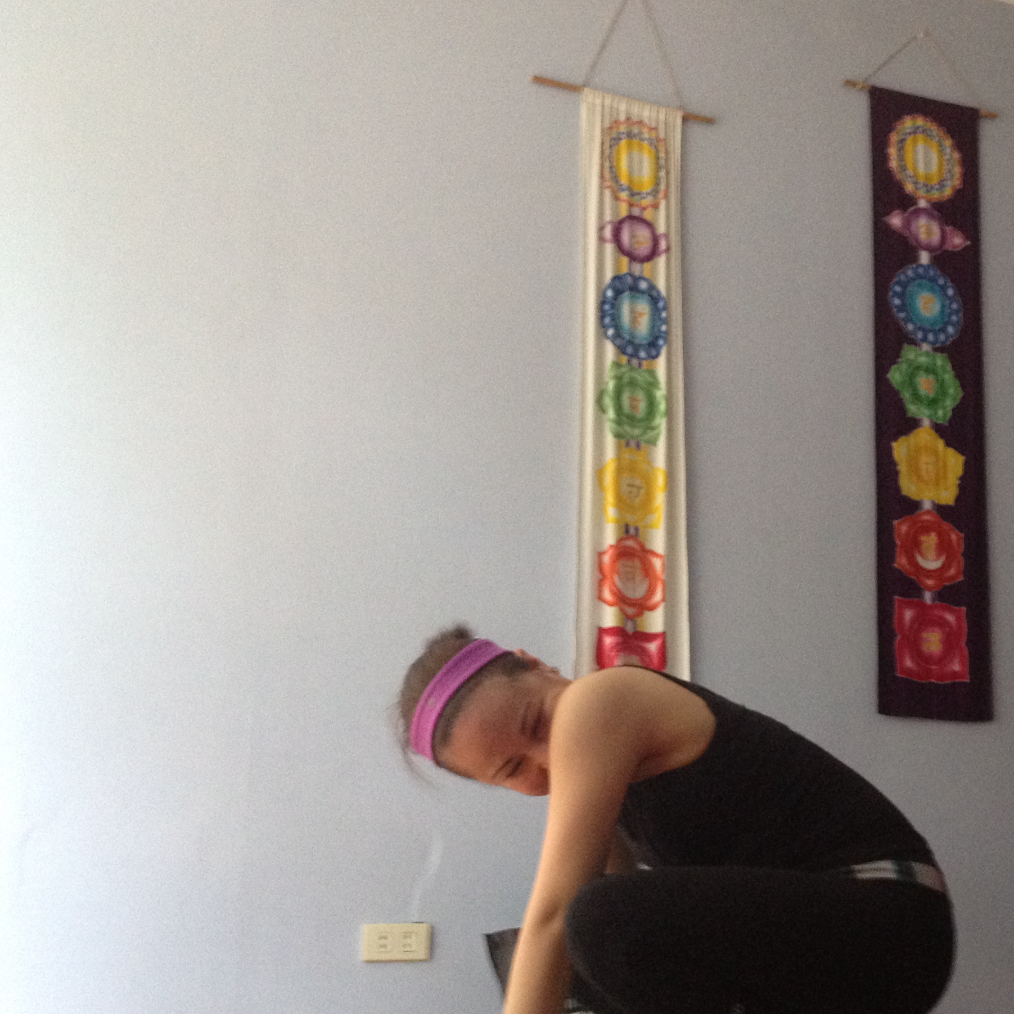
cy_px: 640
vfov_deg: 30.4
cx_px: 875
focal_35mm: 56
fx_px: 1856
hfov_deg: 29.5
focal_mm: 4.28
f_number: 2.4
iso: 320
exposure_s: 1/20
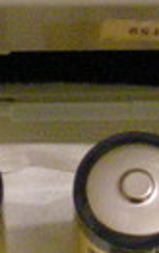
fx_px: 1967
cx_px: 163
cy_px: 108
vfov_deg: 7.4
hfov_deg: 4.6
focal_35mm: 284
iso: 616
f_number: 3.5
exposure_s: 1/8
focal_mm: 7.4
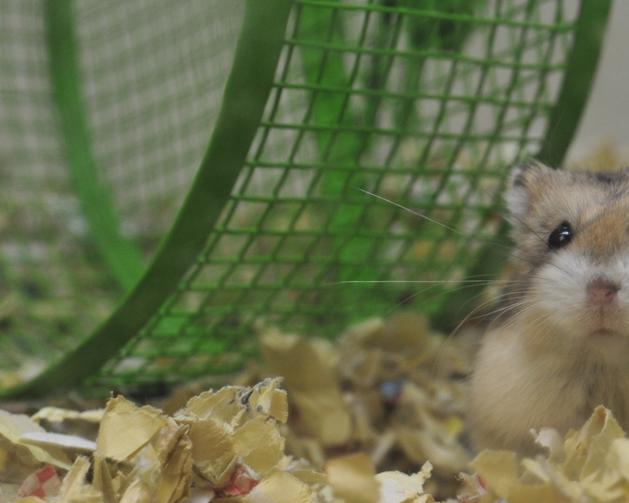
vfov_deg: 13.1
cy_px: 241
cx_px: 608
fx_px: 2197
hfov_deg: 16.0
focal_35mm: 118
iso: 1600
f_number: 8
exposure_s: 1/60
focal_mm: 60
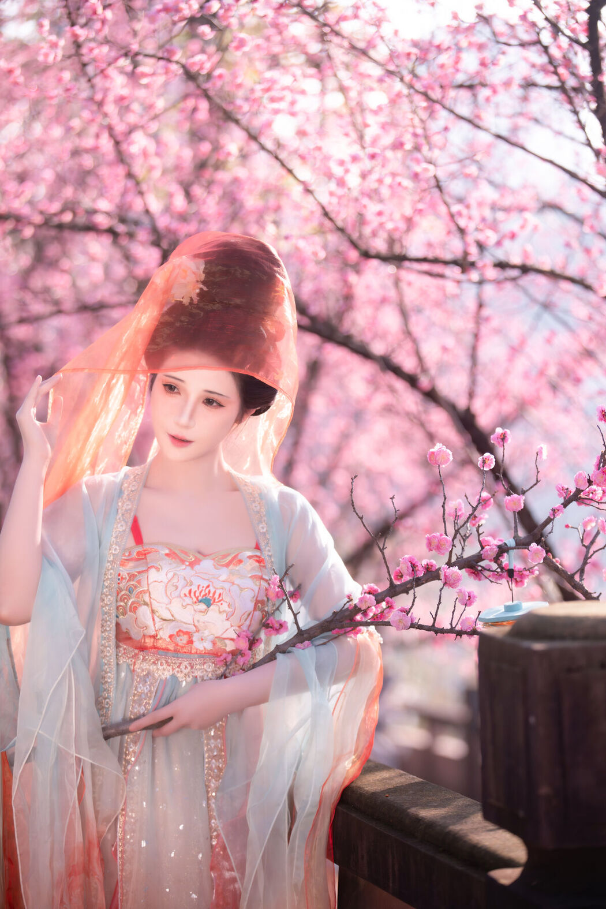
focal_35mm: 105
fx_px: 2651
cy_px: 454
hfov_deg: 13.0
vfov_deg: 19.5
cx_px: 303
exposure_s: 1/5000
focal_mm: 105
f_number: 2.8
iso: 800
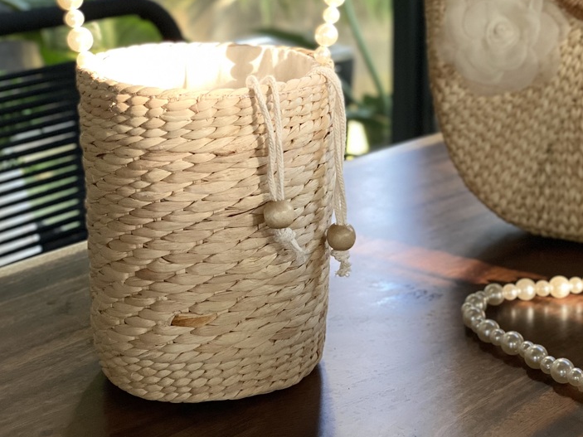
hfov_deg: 26.3
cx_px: 362
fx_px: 1246
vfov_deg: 19.8
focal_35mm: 74
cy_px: 130
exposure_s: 1/122
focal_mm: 6
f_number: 2
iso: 200
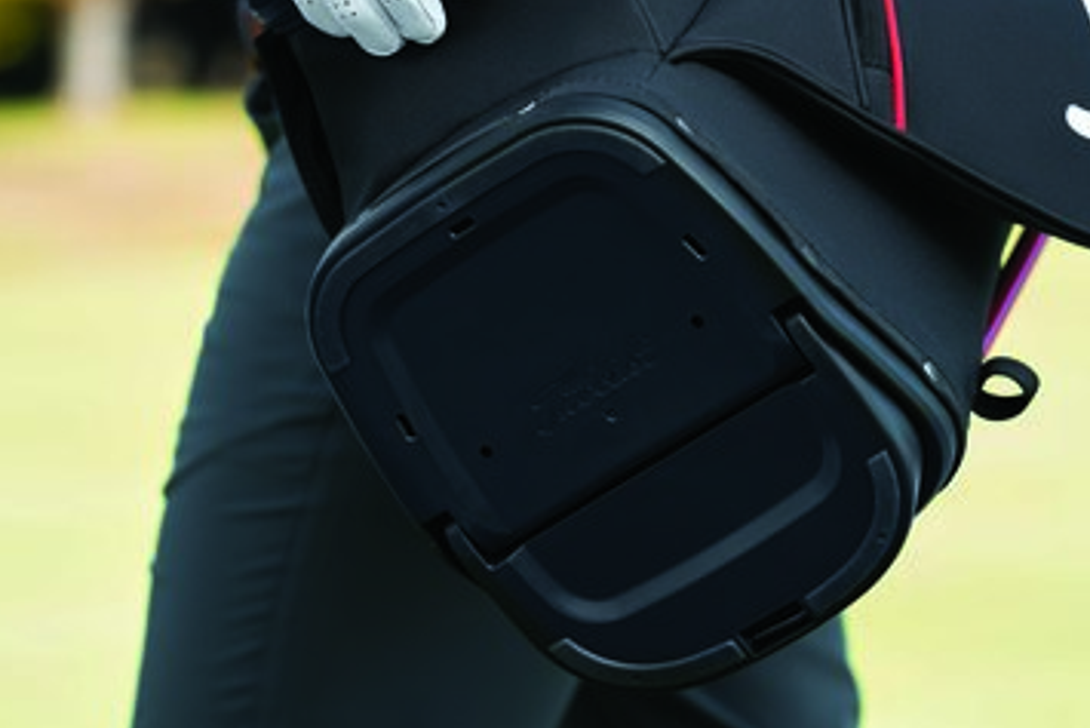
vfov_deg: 9.0
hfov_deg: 13.5
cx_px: 602
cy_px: 324
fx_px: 4604
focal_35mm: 152
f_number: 5.6
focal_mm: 135
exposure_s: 1/200
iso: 160
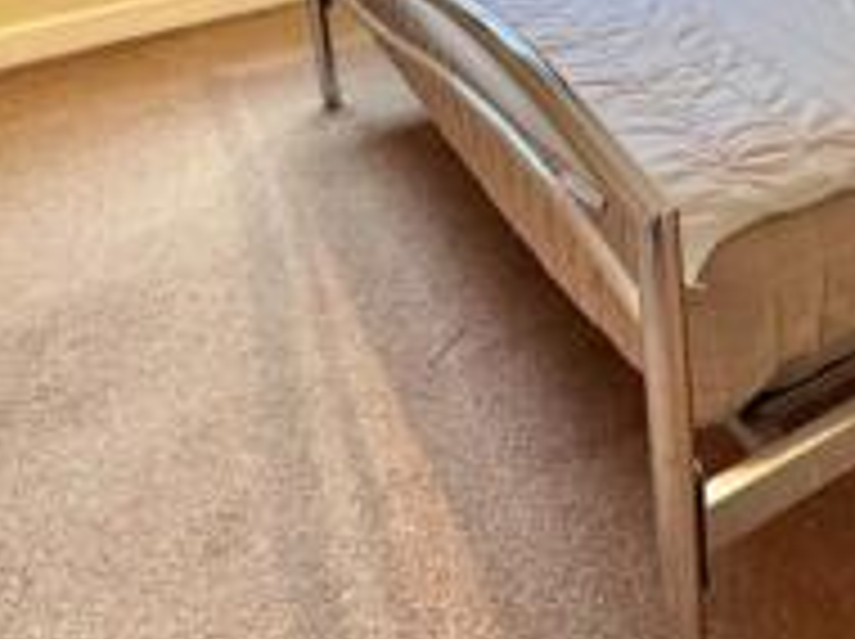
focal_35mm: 43
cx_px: 731
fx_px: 1061
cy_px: -214
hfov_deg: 41.2
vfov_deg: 27.4
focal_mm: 2.22
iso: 160
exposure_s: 1/100
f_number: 2.2
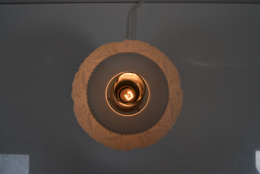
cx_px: 130
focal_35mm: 39
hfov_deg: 49.5
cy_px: 87
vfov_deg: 34.3
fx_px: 282
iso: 1600
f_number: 11
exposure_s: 1/500
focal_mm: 26
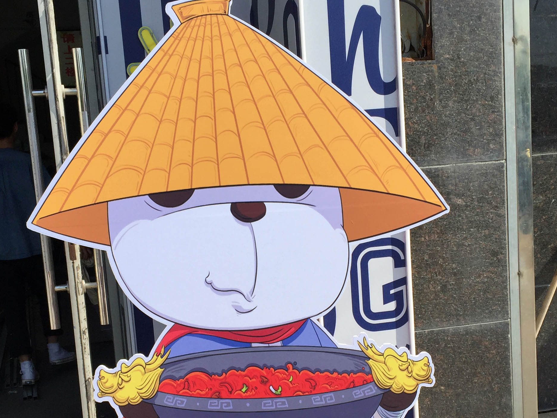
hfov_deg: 37.5
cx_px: 272
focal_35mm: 51
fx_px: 821
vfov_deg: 28.4
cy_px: 283
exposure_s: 1/1647
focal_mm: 4.15
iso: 32
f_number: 2.2
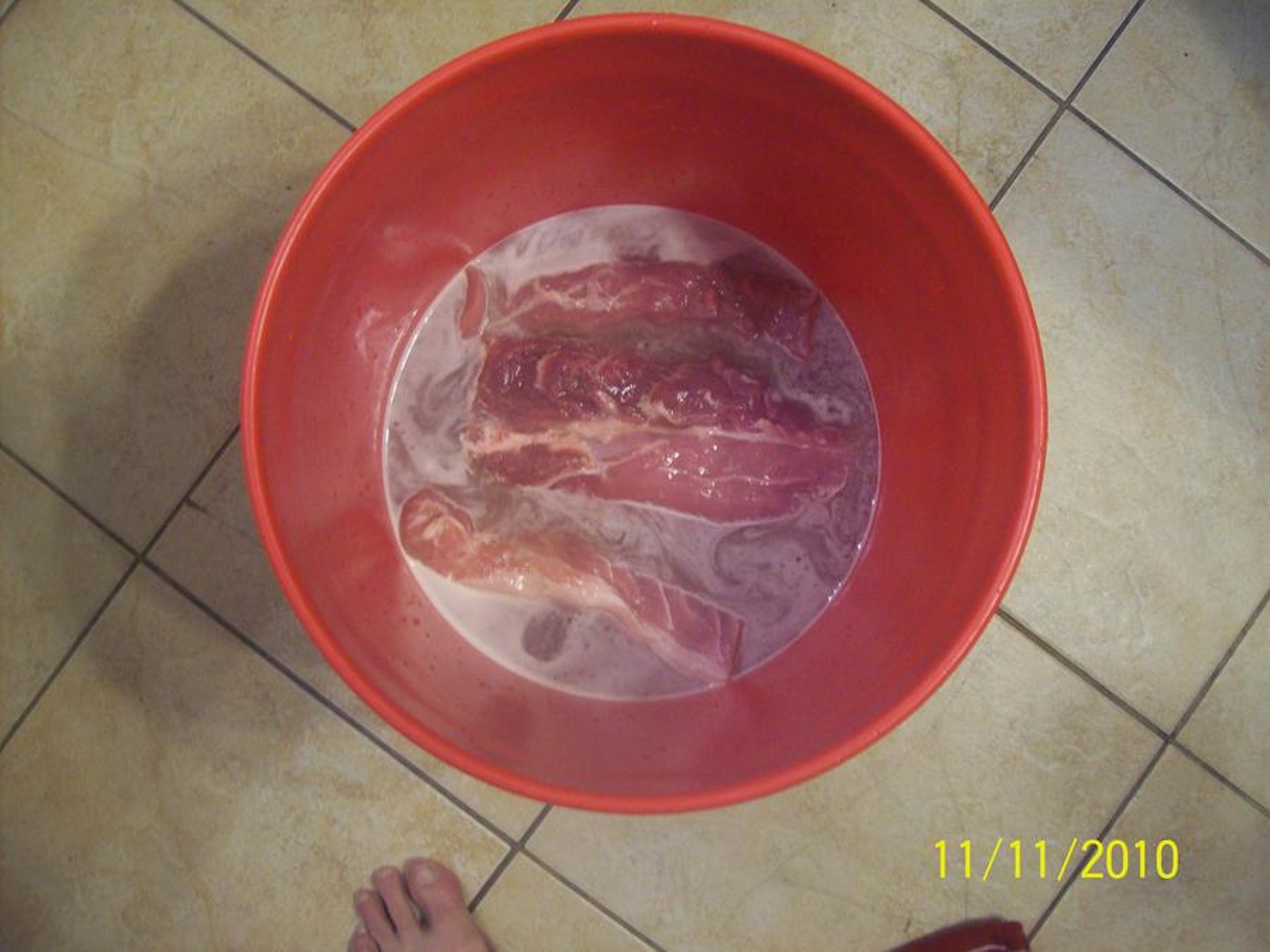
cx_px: 635
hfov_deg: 51.4
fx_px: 1320
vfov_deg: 39.6
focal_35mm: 36
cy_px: 476
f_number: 2.7
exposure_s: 1/11.3
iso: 160
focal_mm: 6
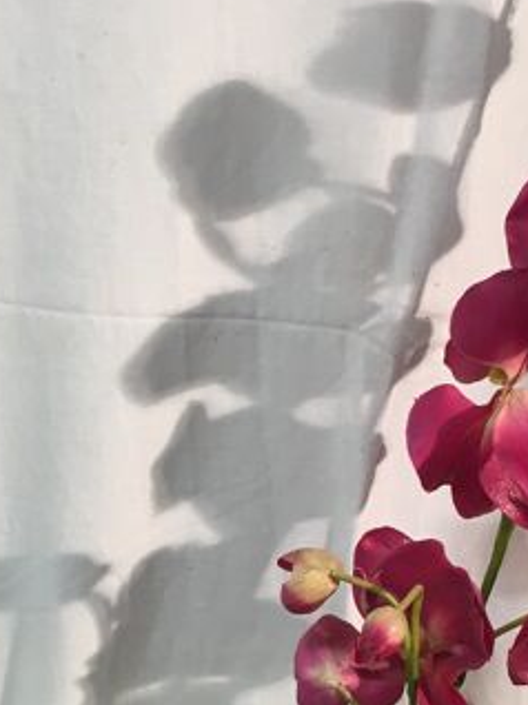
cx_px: 173
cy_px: 674
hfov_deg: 20.1
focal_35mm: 73
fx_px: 1487
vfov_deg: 25.6
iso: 100
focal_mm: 4.15
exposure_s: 1/33
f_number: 2.2
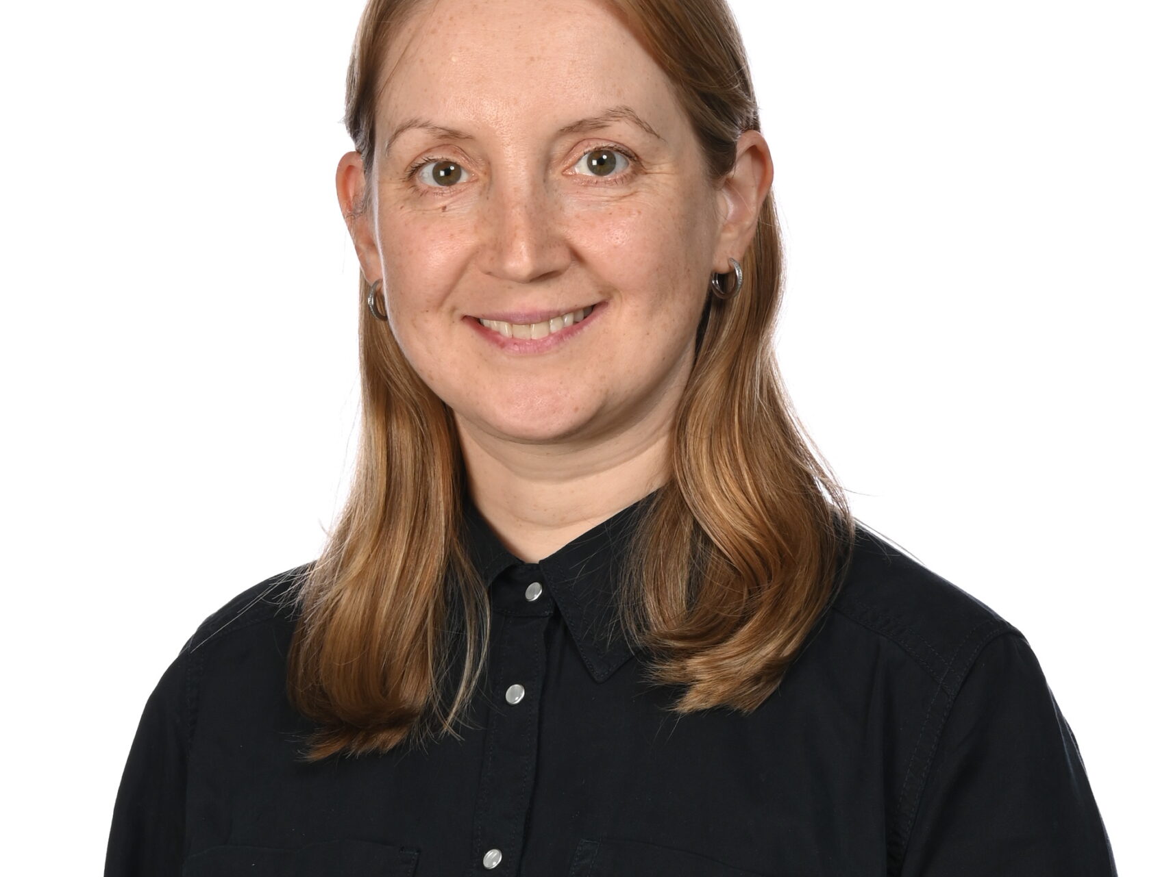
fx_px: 5851
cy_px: 581
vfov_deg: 8.6
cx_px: 586
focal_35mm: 173
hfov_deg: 11.4
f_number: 11
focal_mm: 80
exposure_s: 1/160
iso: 200
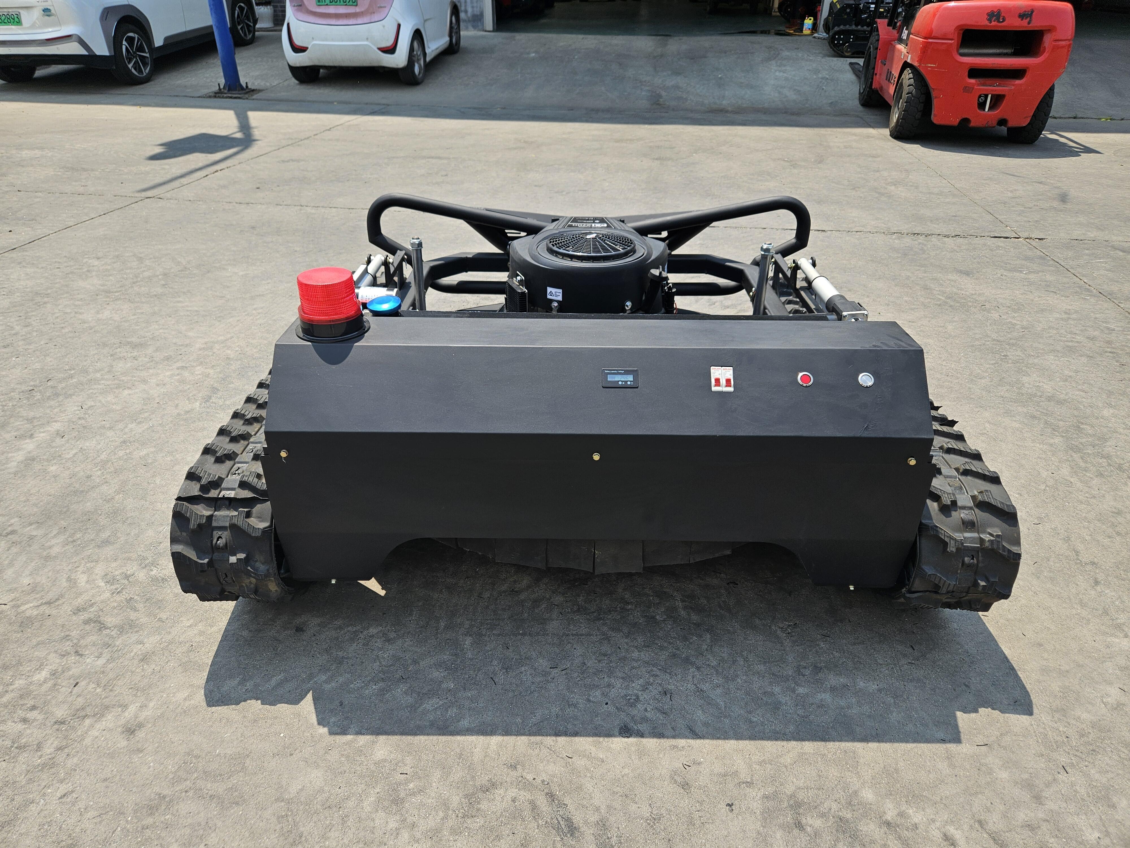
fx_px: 751
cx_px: 565
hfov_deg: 73.9
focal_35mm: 23
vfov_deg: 58.9
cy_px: 424
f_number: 1.8
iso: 32
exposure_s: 1/1480
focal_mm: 5.4
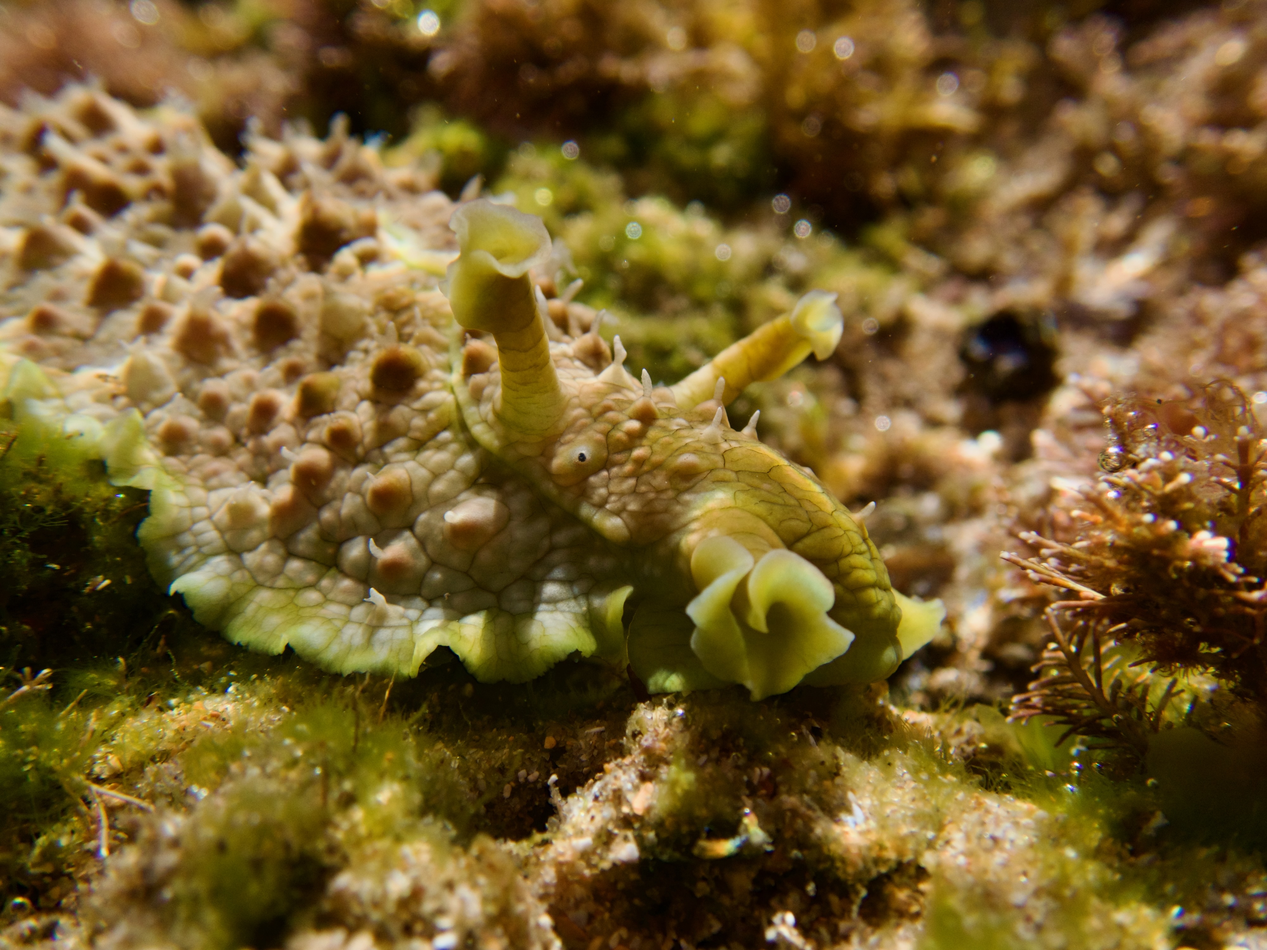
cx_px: 634
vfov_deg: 46.8
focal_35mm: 30
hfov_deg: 60.0
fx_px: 1098
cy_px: 475
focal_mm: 5.4
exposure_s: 1/800
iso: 100
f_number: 3.2
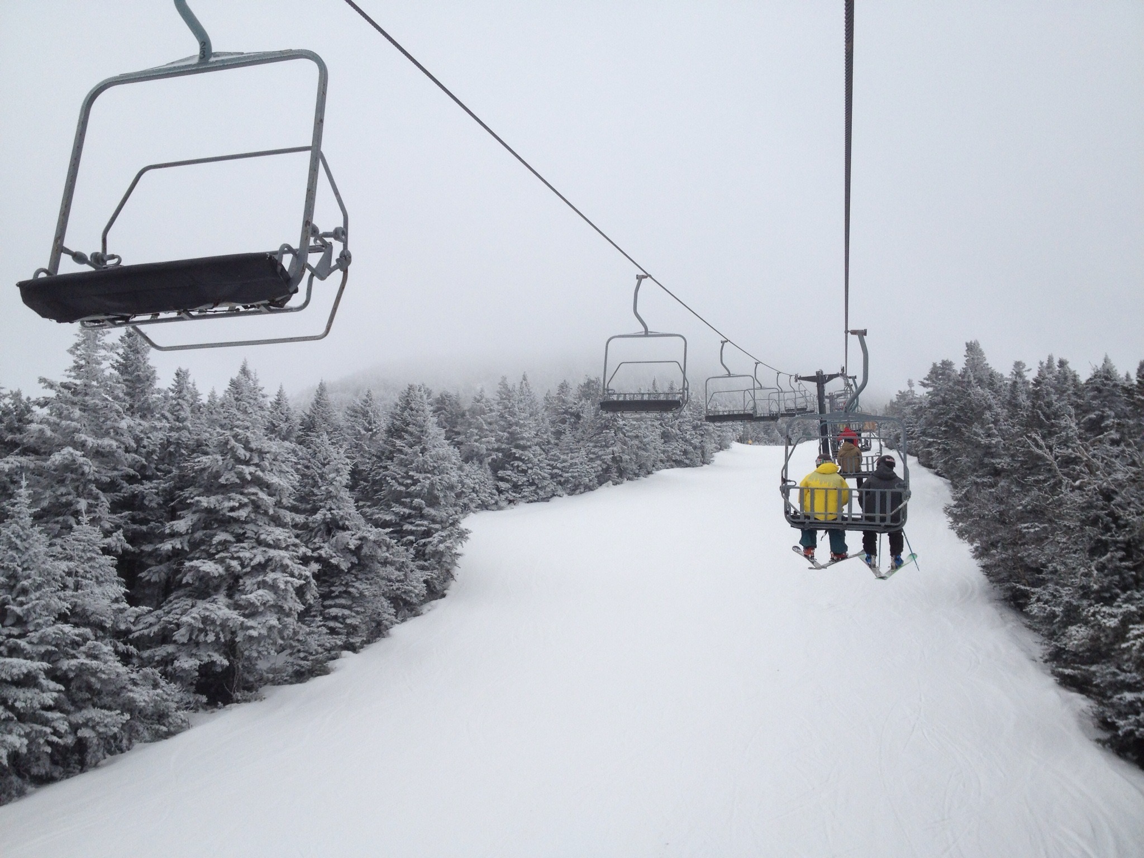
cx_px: 572
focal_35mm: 35
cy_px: 429
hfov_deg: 52.6
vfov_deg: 40.7
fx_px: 1157
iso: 50
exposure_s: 1/1022
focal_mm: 4.28
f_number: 2.4
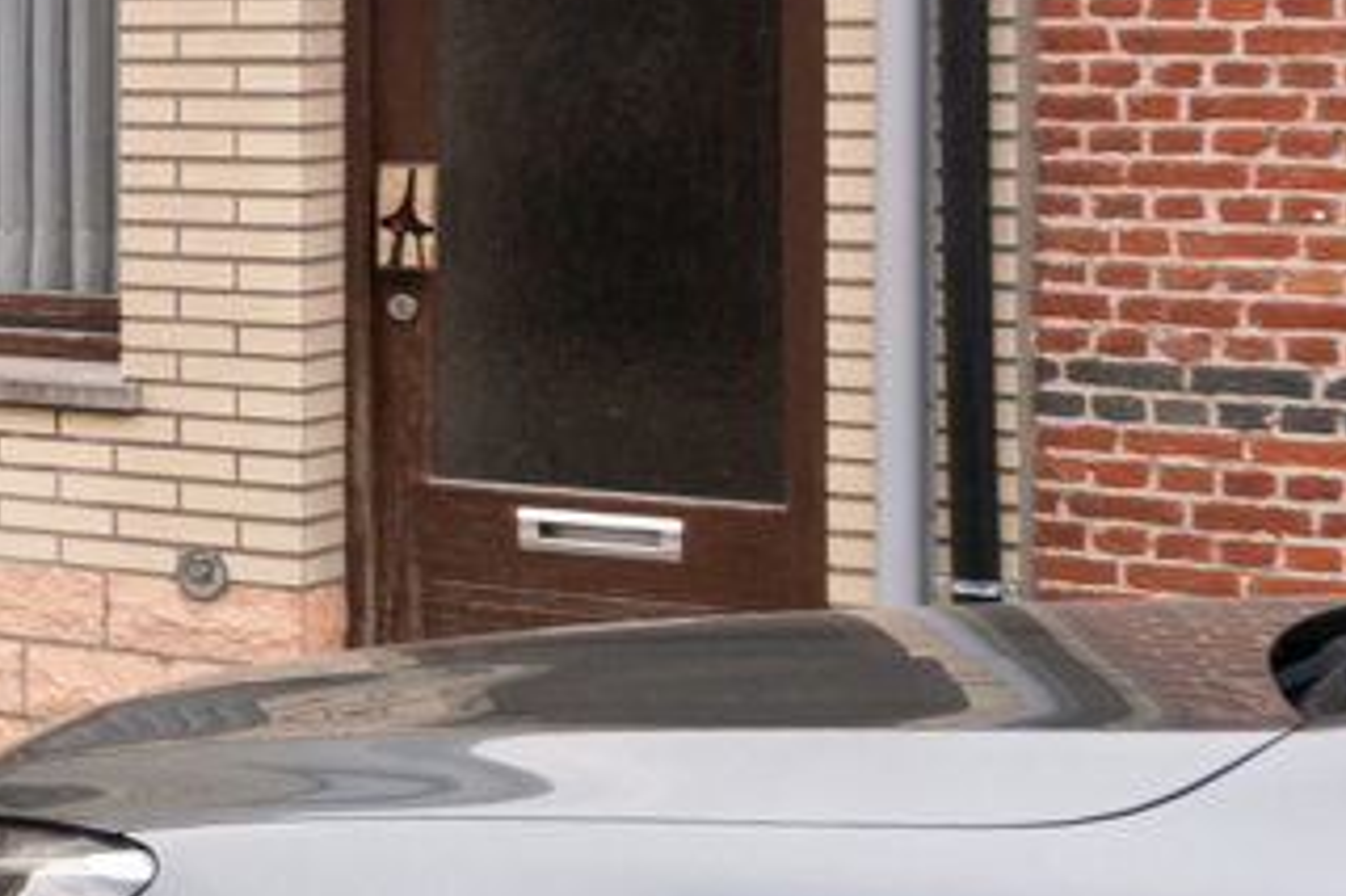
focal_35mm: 90
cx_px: -1283
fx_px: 3363
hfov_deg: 17.1
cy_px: -707
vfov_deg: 13.6
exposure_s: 1/80
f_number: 11
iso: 250
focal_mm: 16
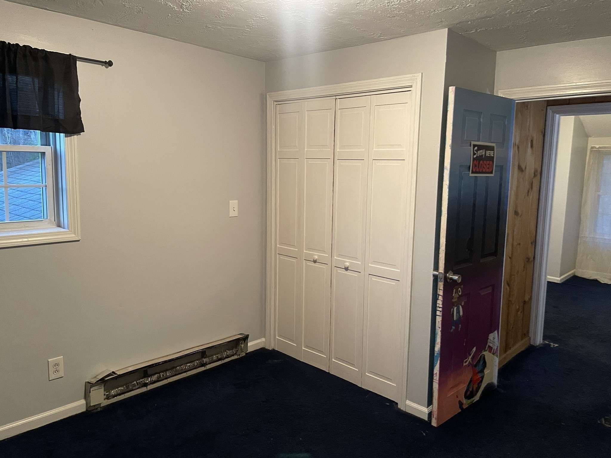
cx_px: 306
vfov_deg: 53.1
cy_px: 229
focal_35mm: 26
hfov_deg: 67.3
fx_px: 459
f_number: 1.6
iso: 400
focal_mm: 4.2
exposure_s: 1/60
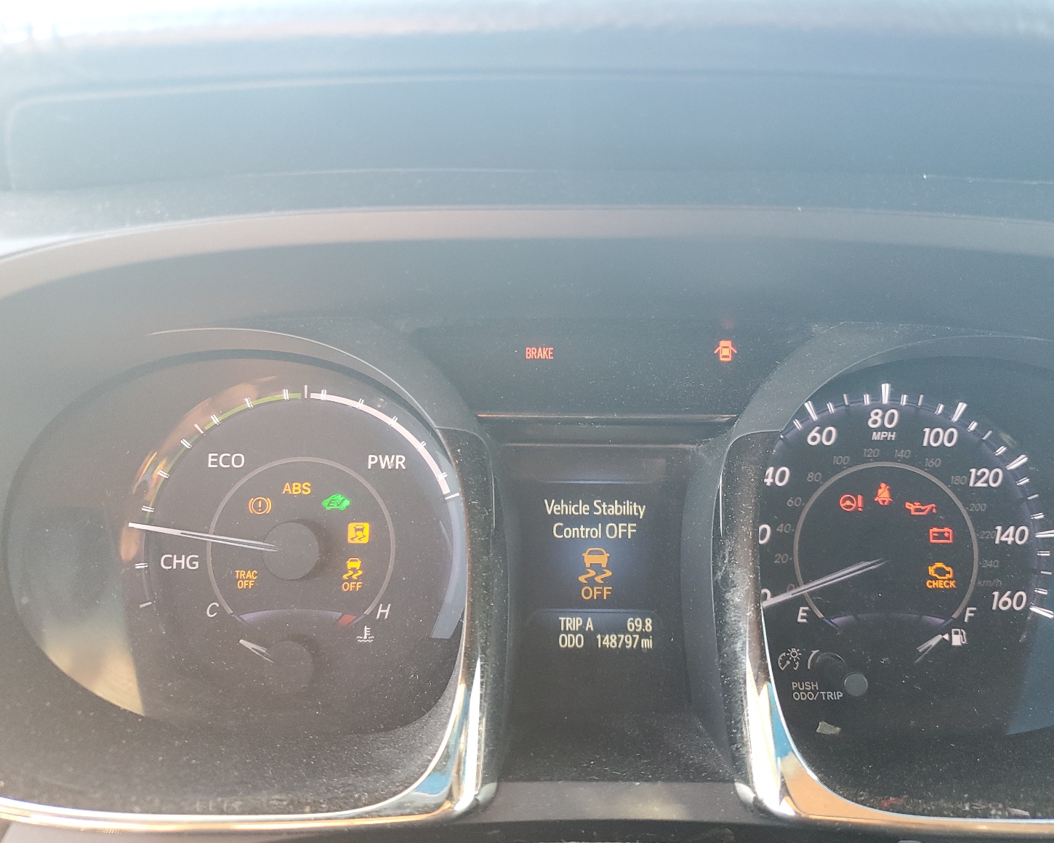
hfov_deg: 62.2
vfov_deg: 51.5
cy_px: 427
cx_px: 560
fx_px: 873
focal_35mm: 28
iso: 109
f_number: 1.5
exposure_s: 1/60.2
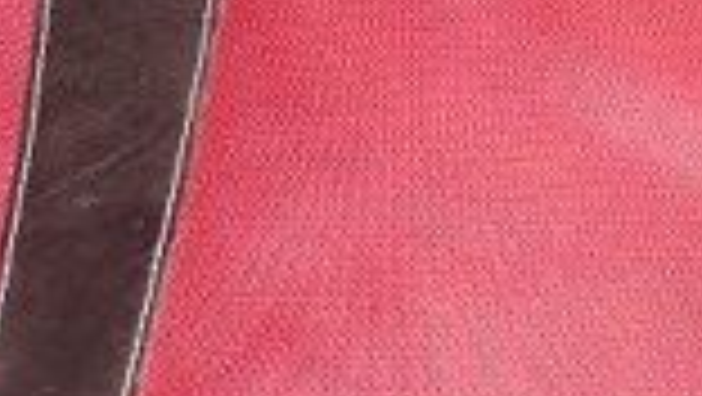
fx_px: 1621
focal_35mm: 87
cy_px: -27
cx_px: 608
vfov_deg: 13.7
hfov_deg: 23.9
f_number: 3.4
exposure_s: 1/25
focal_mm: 4.7
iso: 200
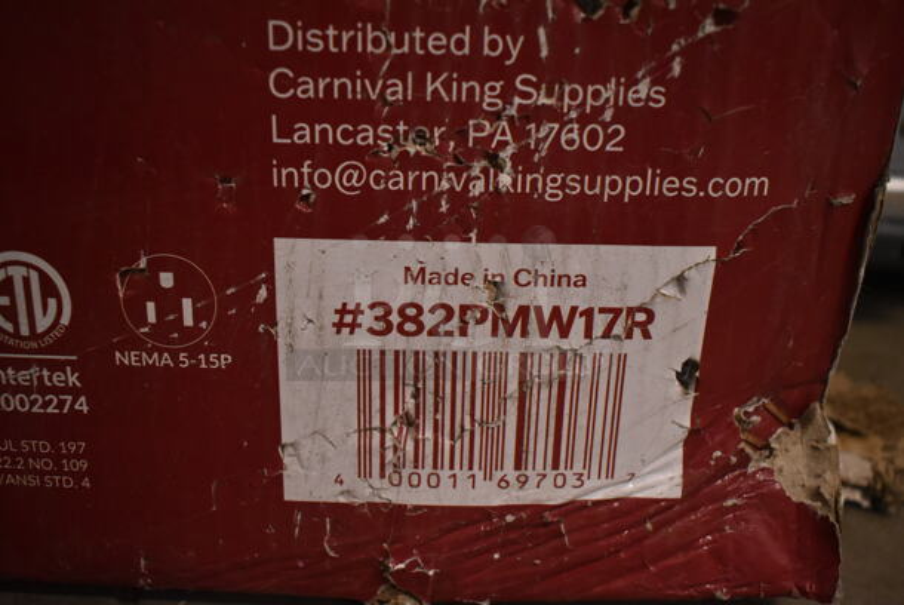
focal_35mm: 33
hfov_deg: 57.2
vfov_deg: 40.1
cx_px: 452
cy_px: 302
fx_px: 829
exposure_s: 1/125
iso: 2000
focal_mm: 22
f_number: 3.8
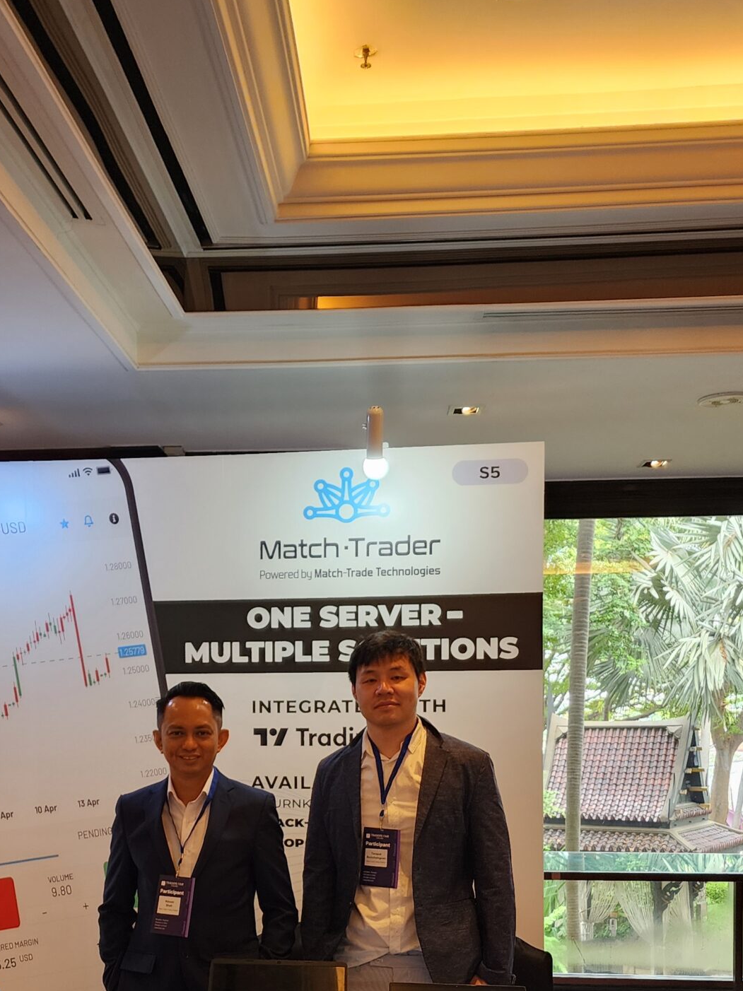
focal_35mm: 42
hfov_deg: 33.9
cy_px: 715
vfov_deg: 43.7
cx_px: 220
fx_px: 1202
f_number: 1.8
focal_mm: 6.4
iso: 160
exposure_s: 1/100
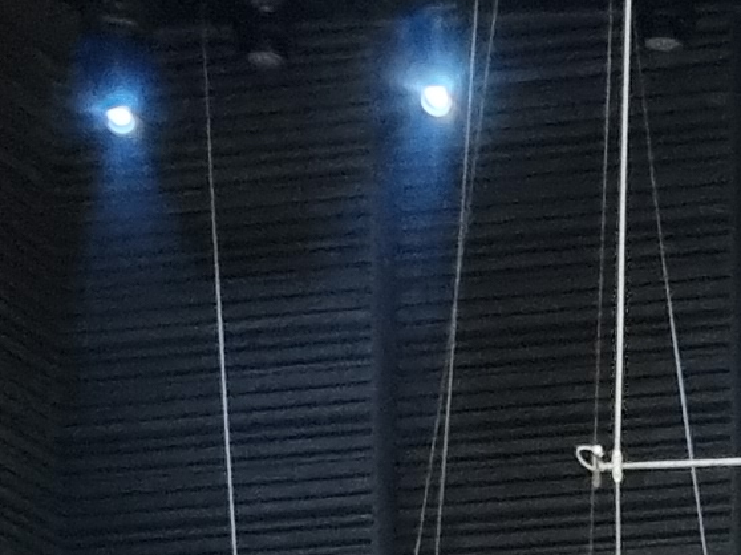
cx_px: 947
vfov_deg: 6.9
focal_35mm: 188
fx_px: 4023
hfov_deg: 10.3
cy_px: 1816
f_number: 1.8
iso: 640
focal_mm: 5.4
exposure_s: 1/50
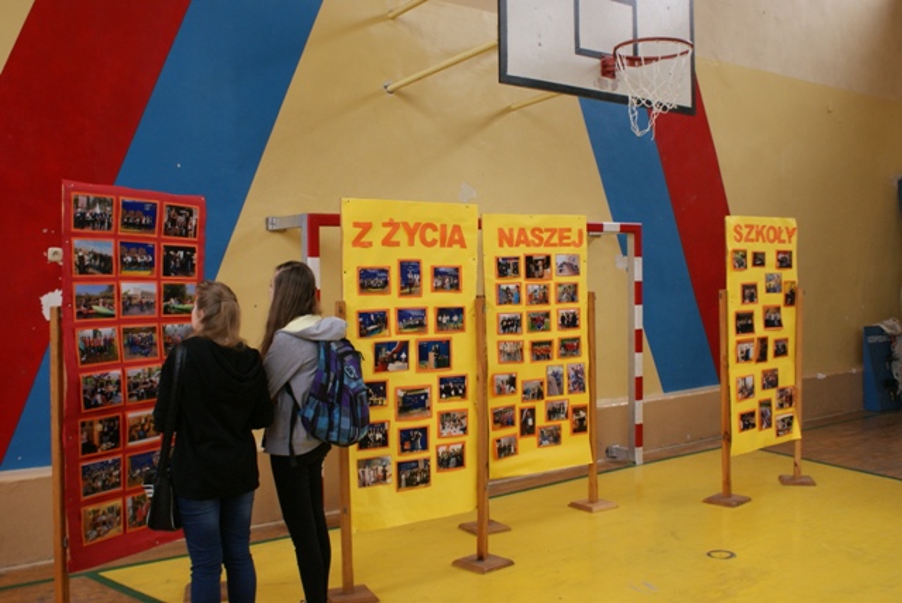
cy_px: 302
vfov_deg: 36.9
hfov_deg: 53.1
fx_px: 903
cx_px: 451
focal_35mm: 36
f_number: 5.6
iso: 400
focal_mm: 24
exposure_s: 1/80
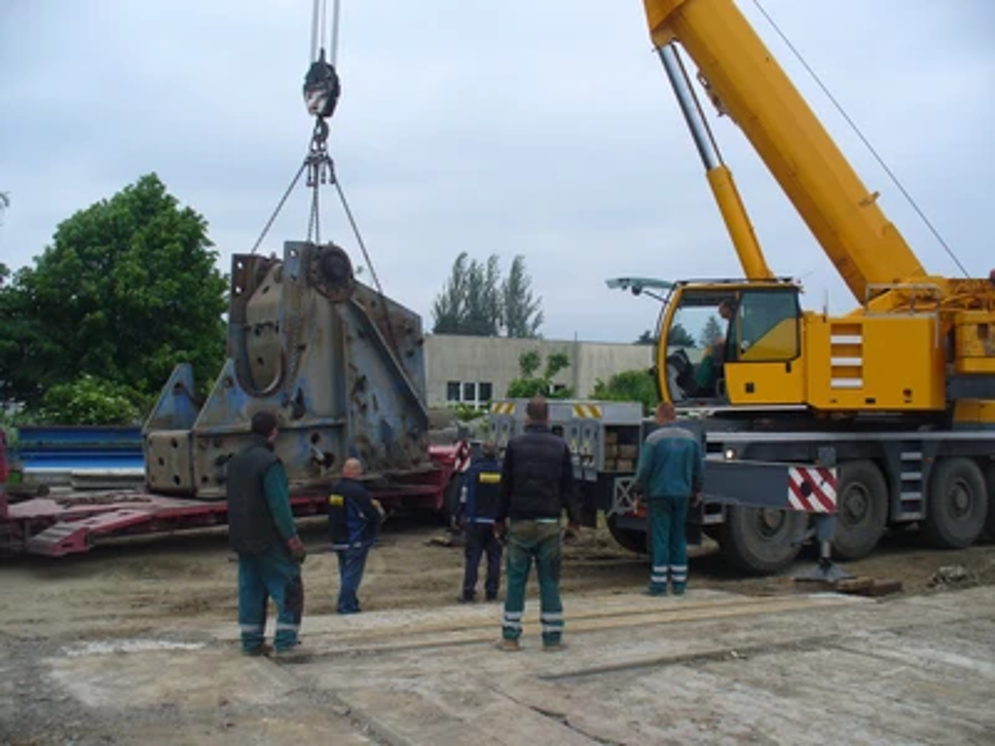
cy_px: 373
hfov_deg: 50.1
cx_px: 498
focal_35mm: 37
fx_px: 1064
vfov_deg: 38.7
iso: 80
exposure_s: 1/125
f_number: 5.6
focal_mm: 6.1
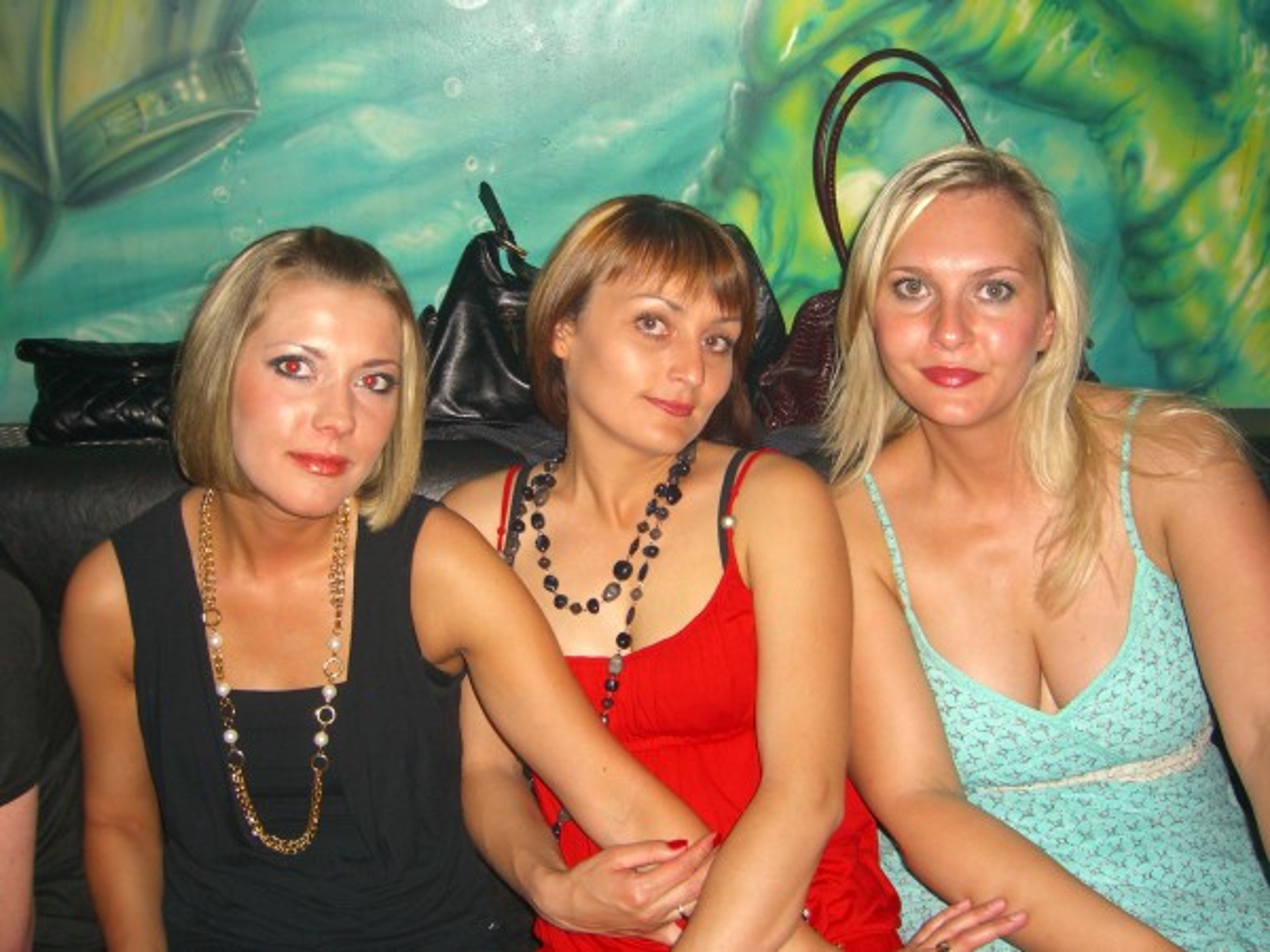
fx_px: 1394
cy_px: 476
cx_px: 635
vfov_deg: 37.7
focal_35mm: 38
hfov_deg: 49.0
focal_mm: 7.9
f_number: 2.8
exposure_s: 1/60
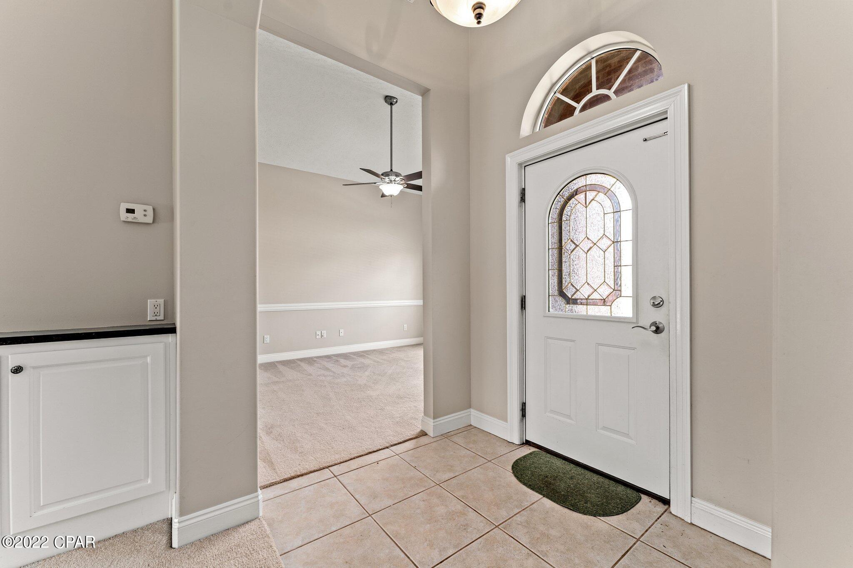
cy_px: 284
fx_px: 332
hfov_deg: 104.3
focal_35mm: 14
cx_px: 426
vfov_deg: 81.2
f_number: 8
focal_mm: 14
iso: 400
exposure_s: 1/8
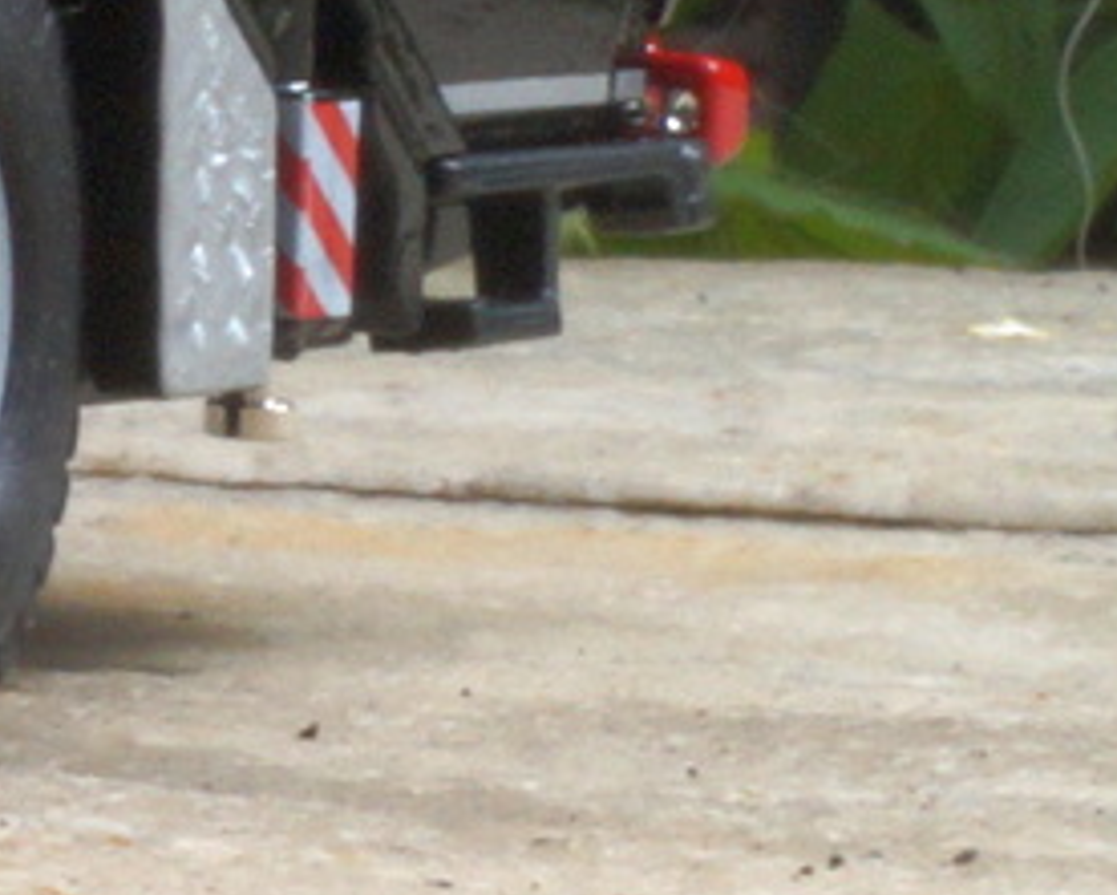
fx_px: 8764
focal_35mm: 265
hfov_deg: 6.4
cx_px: -2724
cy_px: -565
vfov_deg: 5.8
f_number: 25
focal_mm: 26
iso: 400
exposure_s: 1/60
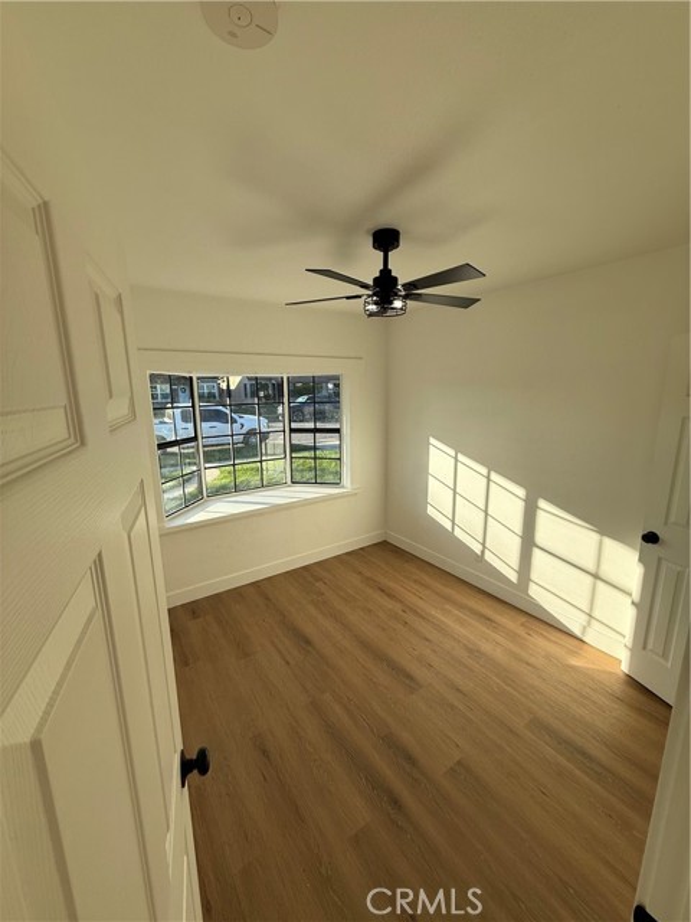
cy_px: 461
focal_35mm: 14
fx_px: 373
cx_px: 346
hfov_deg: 85.7
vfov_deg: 102.1
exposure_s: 1/830
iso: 64
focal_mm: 2.22
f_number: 2.2
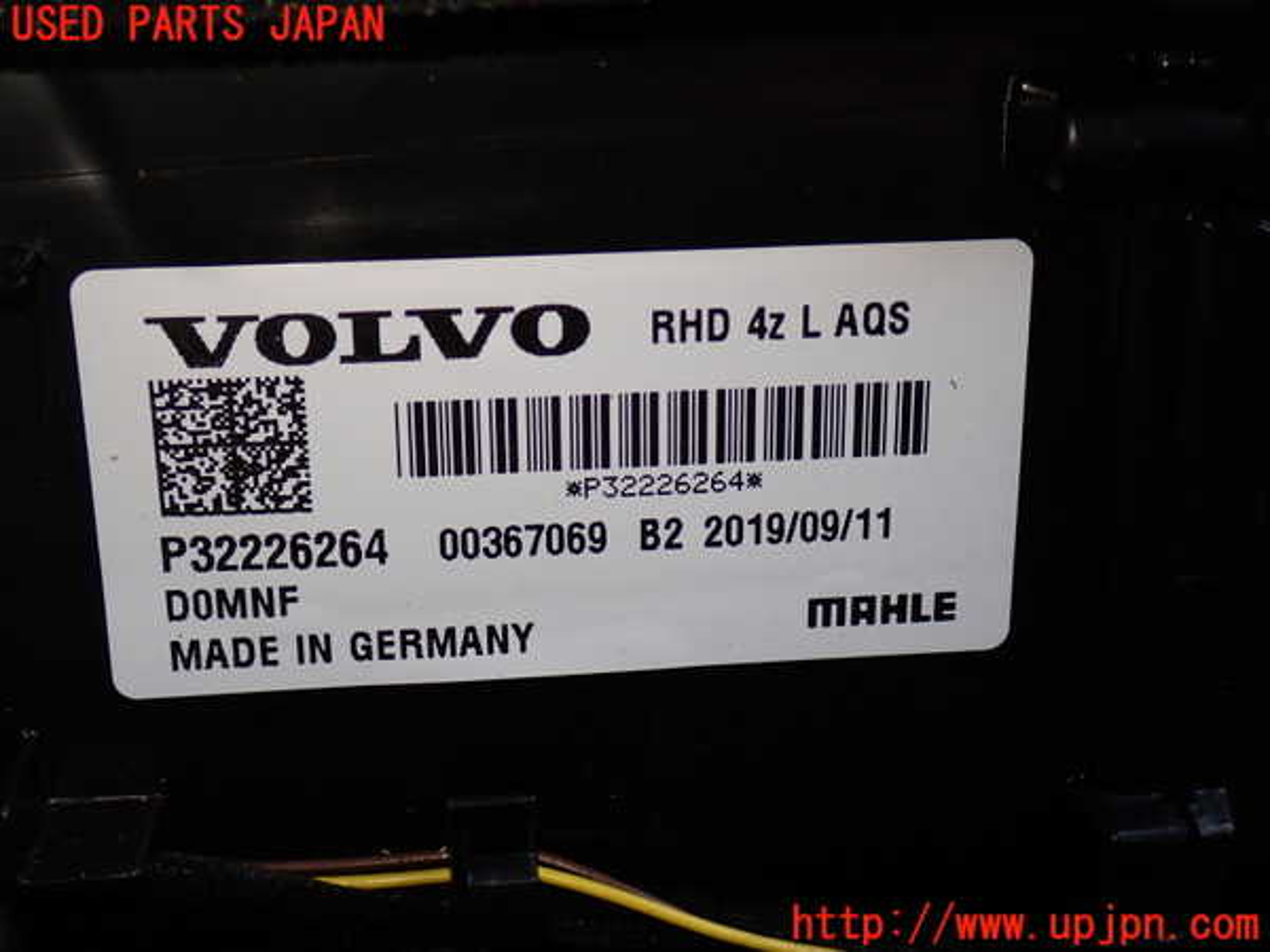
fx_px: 1834
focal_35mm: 50
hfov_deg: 38.2
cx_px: 635
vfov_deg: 29.1
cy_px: 476
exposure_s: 1/60
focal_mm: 9.01
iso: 200
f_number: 3.2
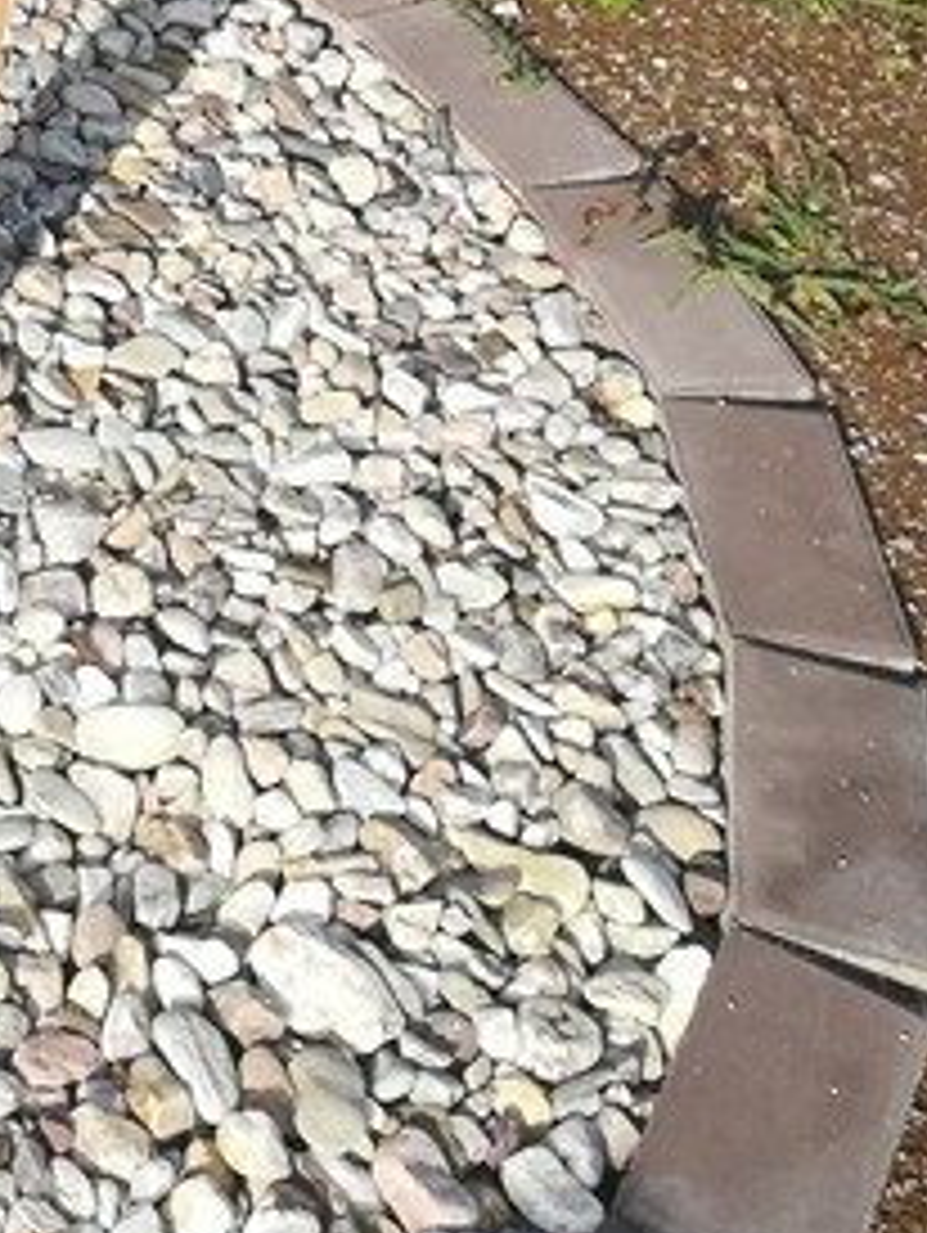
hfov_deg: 14.3
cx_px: -634
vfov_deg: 18.5
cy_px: -608
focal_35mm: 94
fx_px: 3351
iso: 50
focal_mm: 3.83
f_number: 2.2
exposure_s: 1/590
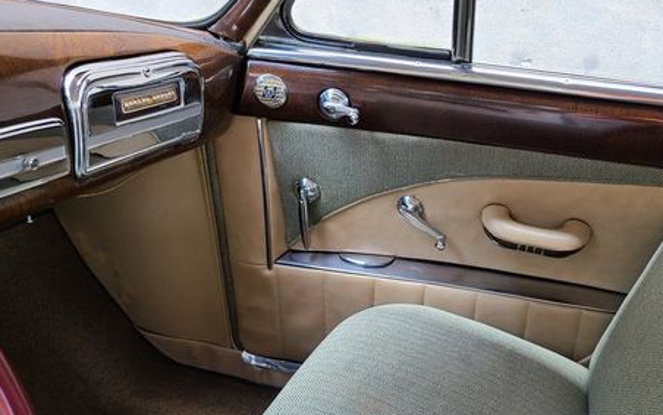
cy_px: 290
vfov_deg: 32.4
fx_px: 705
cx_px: 437
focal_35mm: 39
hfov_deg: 49.6
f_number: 1.8
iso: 40
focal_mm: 5.4
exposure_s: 1/59
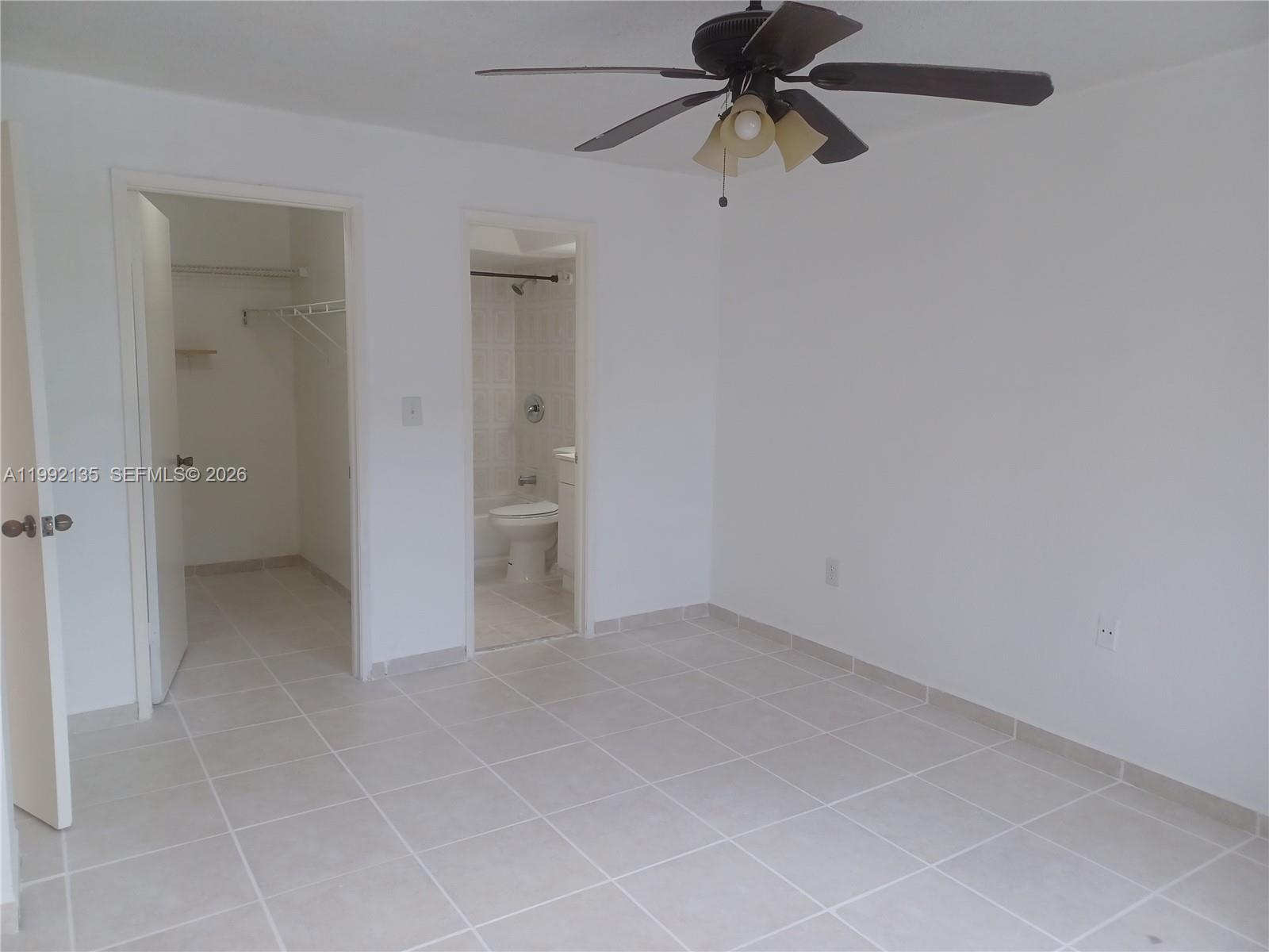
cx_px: 634
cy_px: 476
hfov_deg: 69.4
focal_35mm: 25
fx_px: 916
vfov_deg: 54.9
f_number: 1.8
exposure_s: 1/60
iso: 125
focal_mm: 4.6
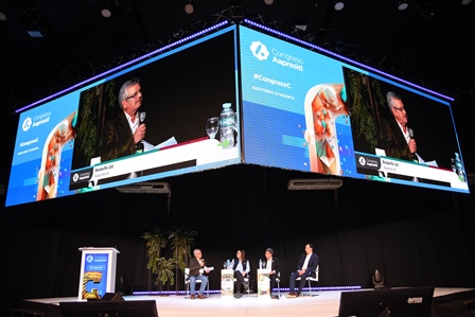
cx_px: 238
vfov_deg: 50.4
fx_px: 337
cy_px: 158
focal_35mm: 26
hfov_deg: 70.4
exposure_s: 1/200
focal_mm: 17
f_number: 3.5
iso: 800
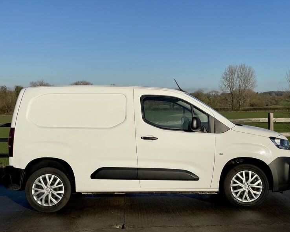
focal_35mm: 55
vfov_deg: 27.6
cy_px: 117
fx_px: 472
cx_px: 151
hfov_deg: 34.1
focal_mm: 6
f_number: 2
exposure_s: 1/4348
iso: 25
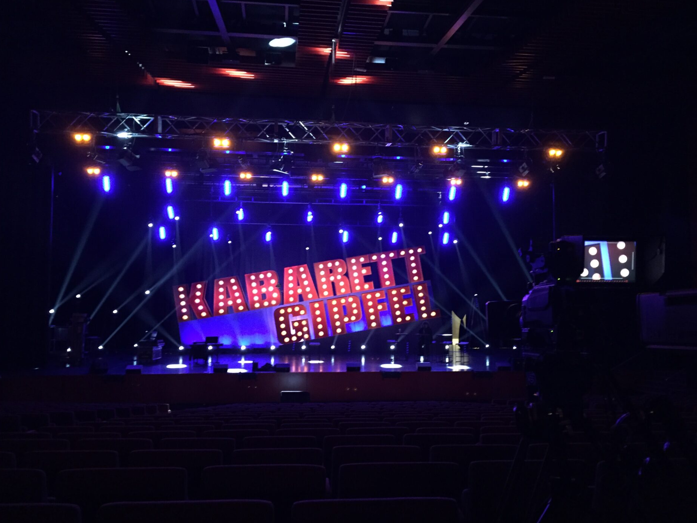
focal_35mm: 30
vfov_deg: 46.8
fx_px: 604
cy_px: 267
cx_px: 350
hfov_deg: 60.0
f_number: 2.2
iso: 500
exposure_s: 1/17
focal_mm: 4.15
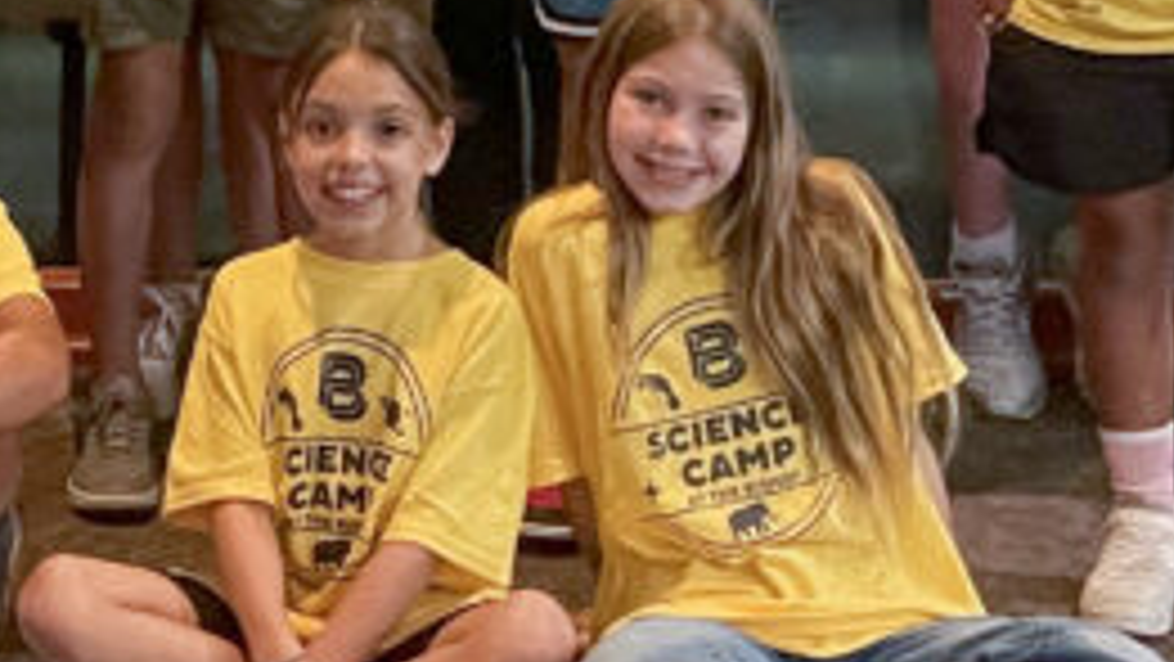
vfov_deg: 10.5
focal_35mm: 107
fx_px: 3332
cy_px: -612
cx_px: 274
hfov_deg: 19.8
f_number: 1.6
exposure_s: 1/30
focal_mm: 5.1
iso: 1000
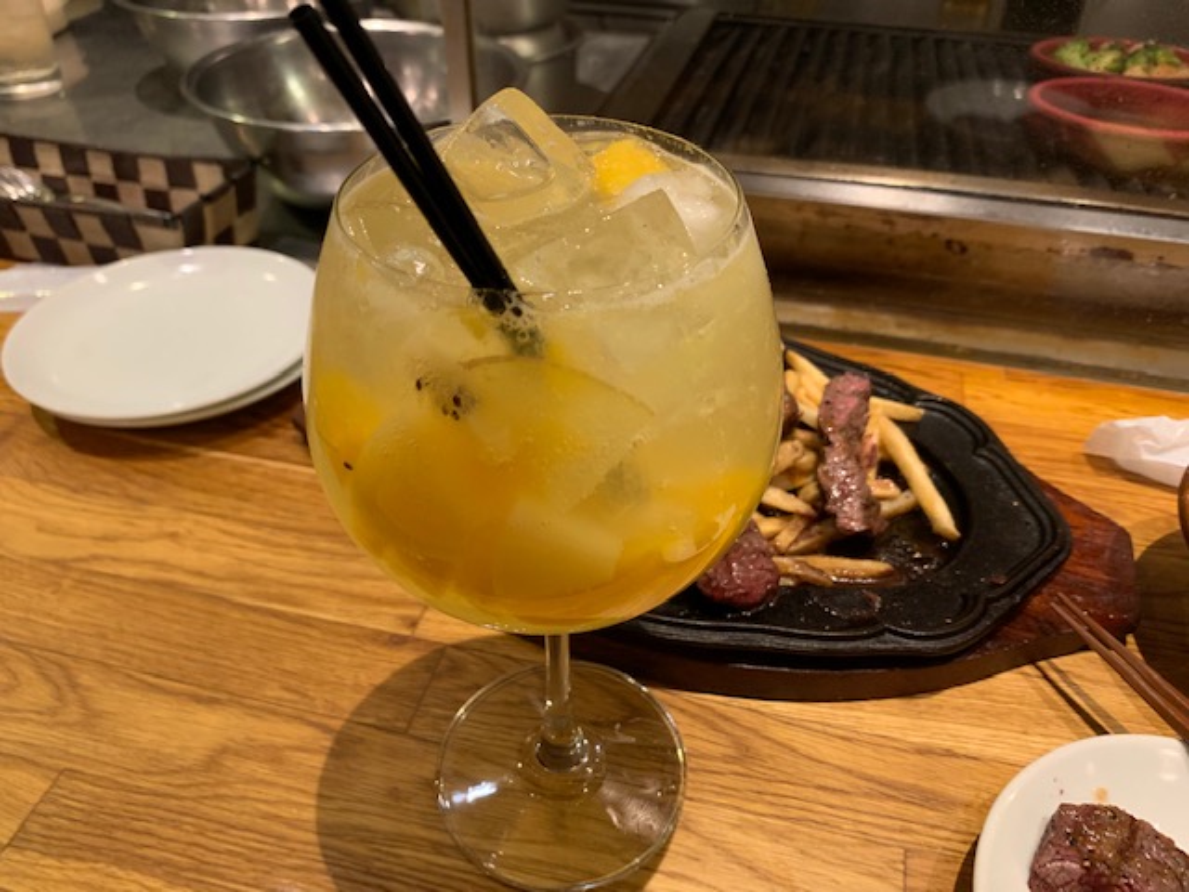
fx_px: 893
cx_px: 594
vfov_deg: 53.1
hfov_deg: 67.3
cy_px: 446
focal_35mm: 26
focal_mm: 4.25
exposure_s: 1/33
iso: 320
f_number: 1.8
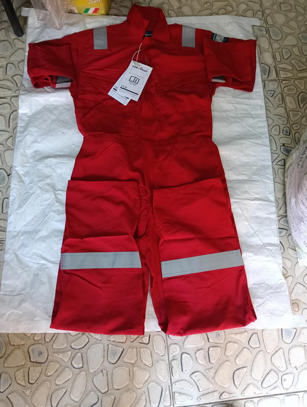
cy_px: 204
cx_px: 154
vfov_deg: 65.2
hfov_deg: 51.5
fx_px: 318
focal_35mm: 27
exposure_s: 1/33.3
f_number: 1.8
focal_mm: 3.98
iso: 200
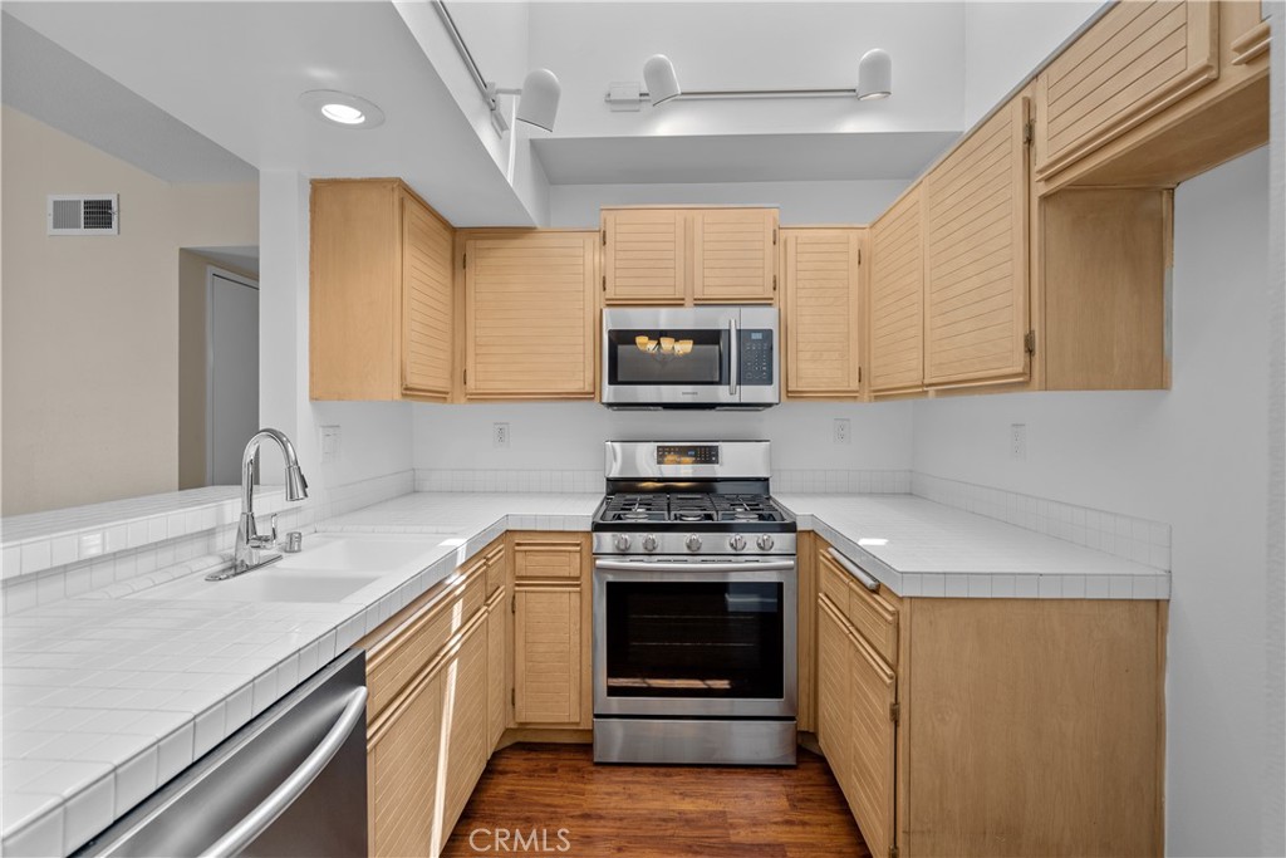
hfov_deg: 96.7
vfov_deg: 73.8
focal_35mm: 16
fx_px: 572
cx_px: 643
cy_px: 429
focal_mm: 16
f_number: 6.3
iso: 250
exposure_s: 1/13
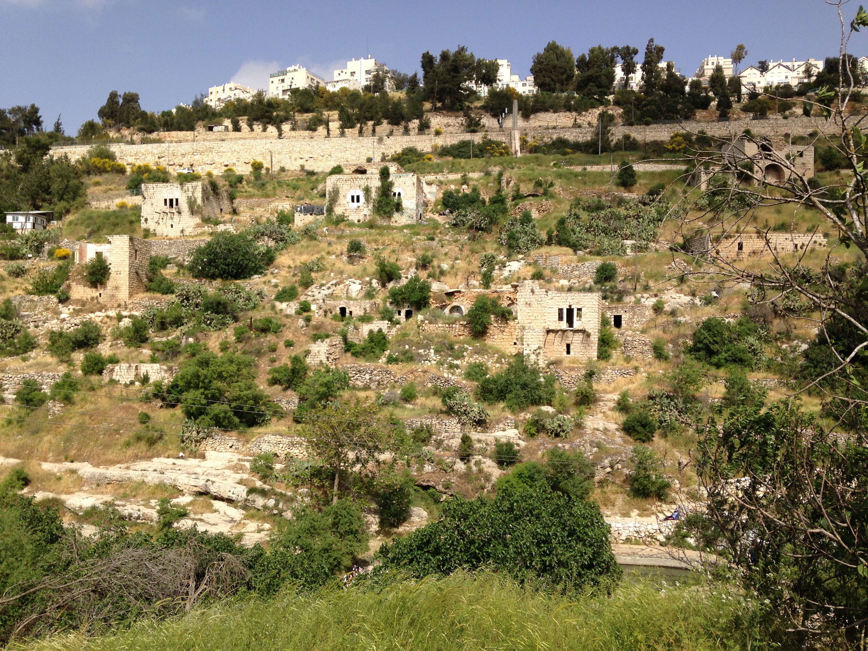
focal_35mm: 33
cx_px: 434
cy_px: 326
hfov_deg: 55.4
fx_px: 827
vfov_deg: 42.9
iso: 50
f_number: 2.4
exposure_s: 1/2008
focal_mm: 4.12
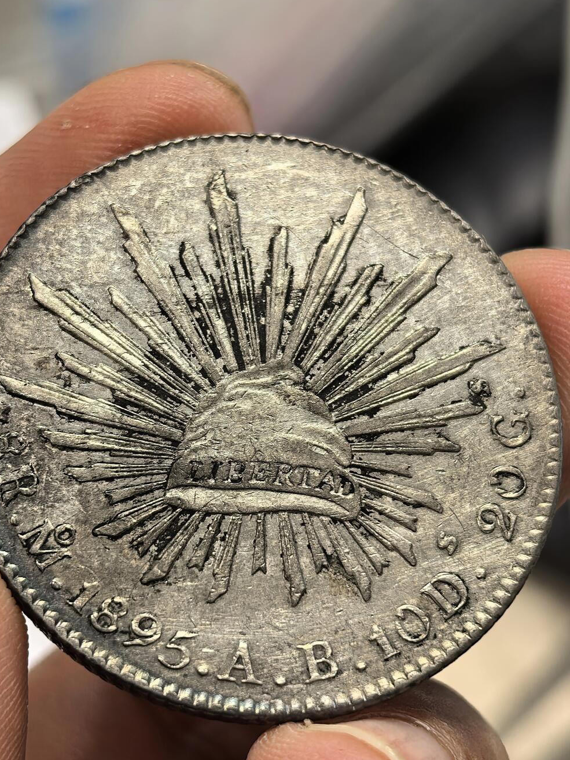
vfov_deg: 26.3
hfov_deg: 19.9
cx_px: 262
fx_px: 1625
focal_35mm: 74
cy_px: 421
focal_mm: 6.98
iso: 200
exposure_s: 1/100
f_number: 2
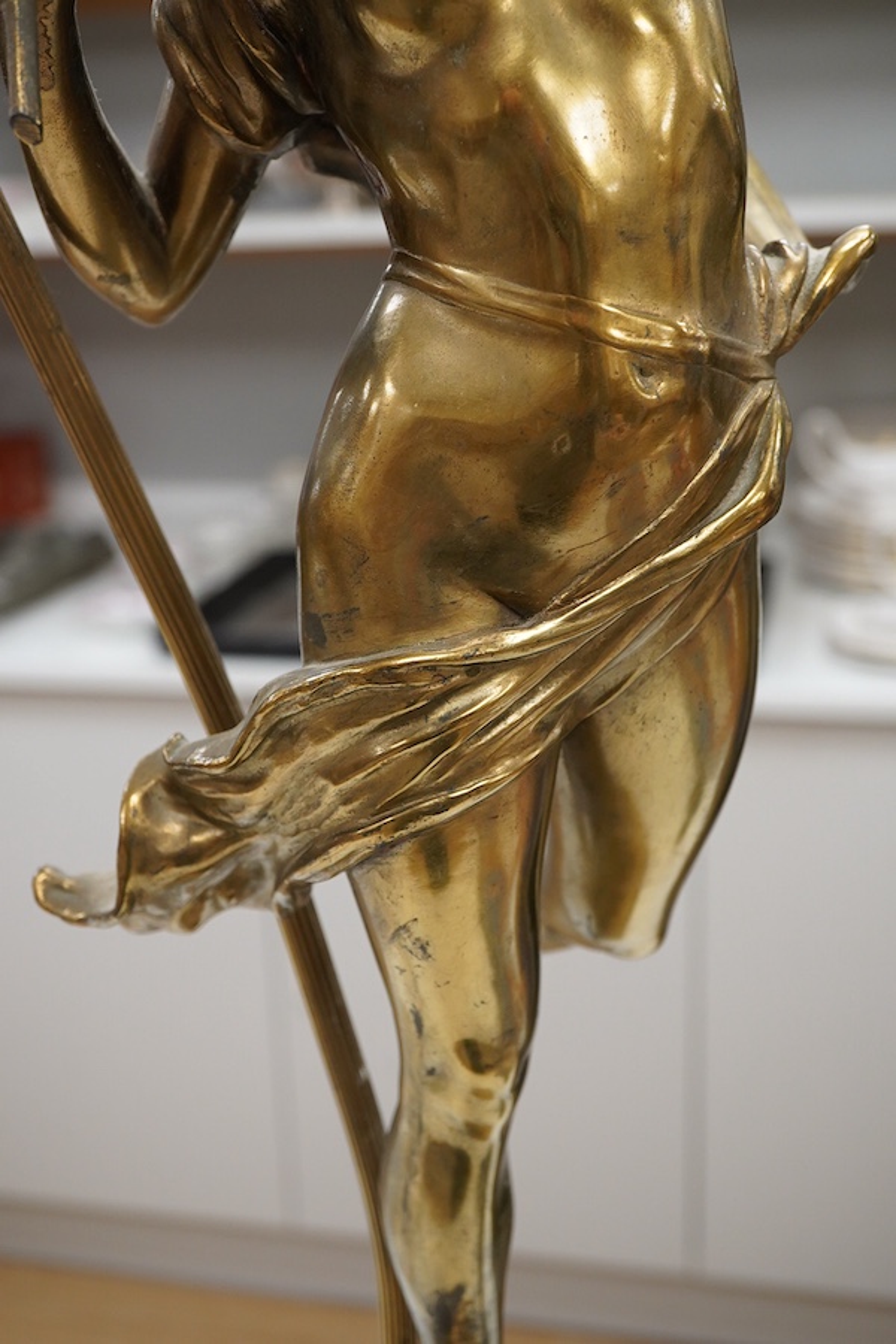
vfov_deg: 43.6
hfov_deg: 29.9
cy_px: 672
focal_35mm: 45
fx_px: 1680
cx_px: 448
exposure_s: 1/125
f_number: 8
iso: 1250
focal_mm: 30
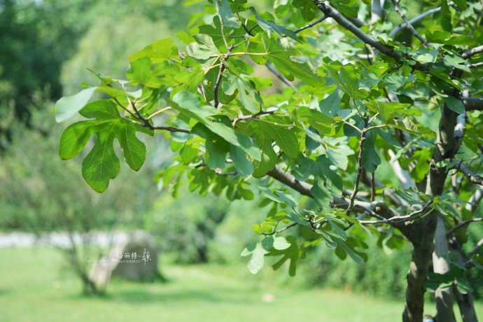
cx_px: 242
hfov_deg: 19.5
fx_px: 1409
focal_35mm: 105
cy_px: 161
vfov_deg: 13.0
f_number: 4.5
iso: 100
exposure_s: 1/500
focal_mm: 105
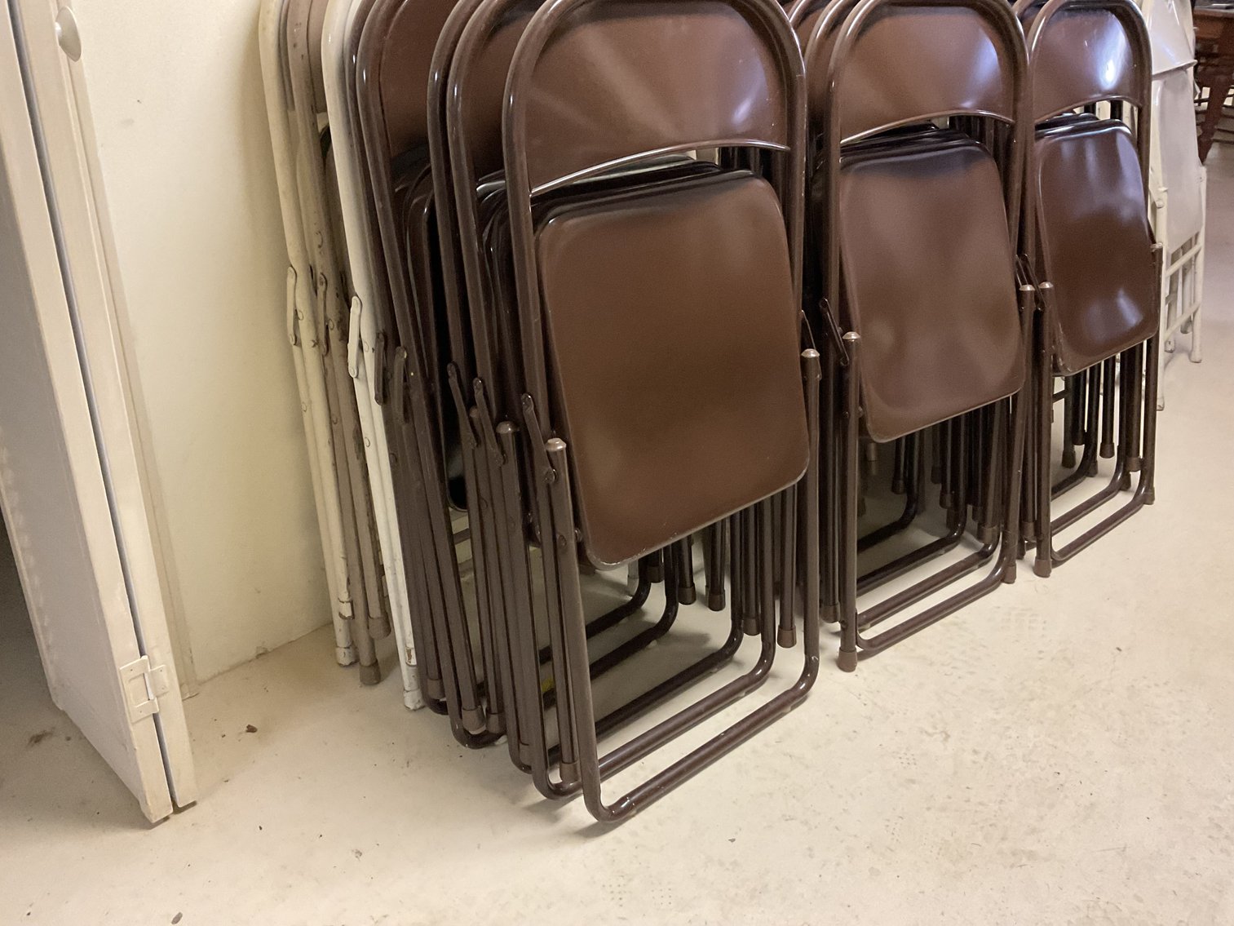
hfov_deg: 61.7
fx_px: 1034
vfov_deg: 48.2
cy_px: 463
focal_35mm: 29
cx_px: 617
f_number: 1.8
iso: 250
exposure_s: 1/60
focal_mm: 3
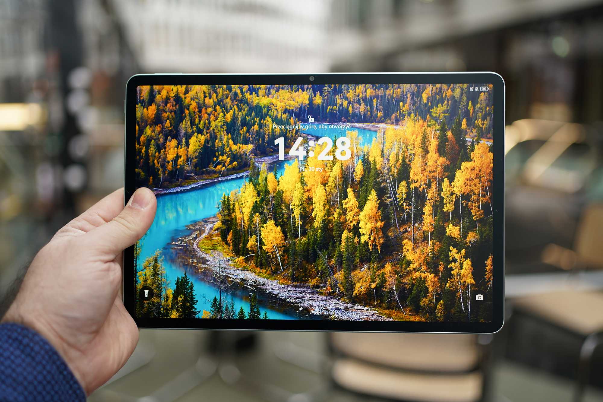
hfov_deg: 54.4
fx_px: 586
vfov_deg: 37.8
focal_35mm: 35
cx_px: 302
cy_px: 201
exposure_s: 1/40
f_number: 2.2
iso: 125
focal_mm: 35
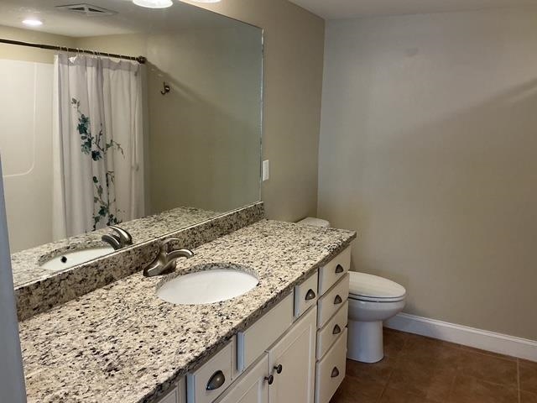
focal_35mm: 29
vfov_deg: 48.2
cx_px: 268
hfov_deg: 61.7
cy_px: 202
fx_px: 450
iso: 80
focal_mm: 3
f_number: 1.8
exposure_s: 1/60
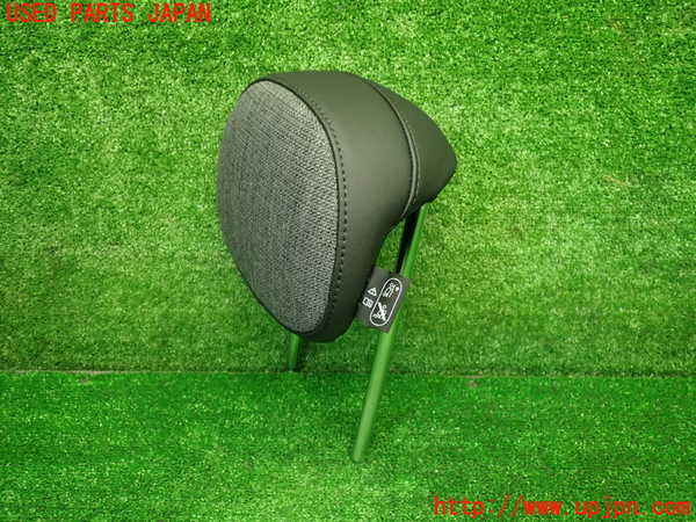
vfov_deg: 46.8
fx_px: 603
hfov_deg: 60.0
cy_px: 261
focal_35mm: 30
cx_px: 348
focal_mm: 5.4
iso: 200
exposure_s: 1/30
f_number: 2.3
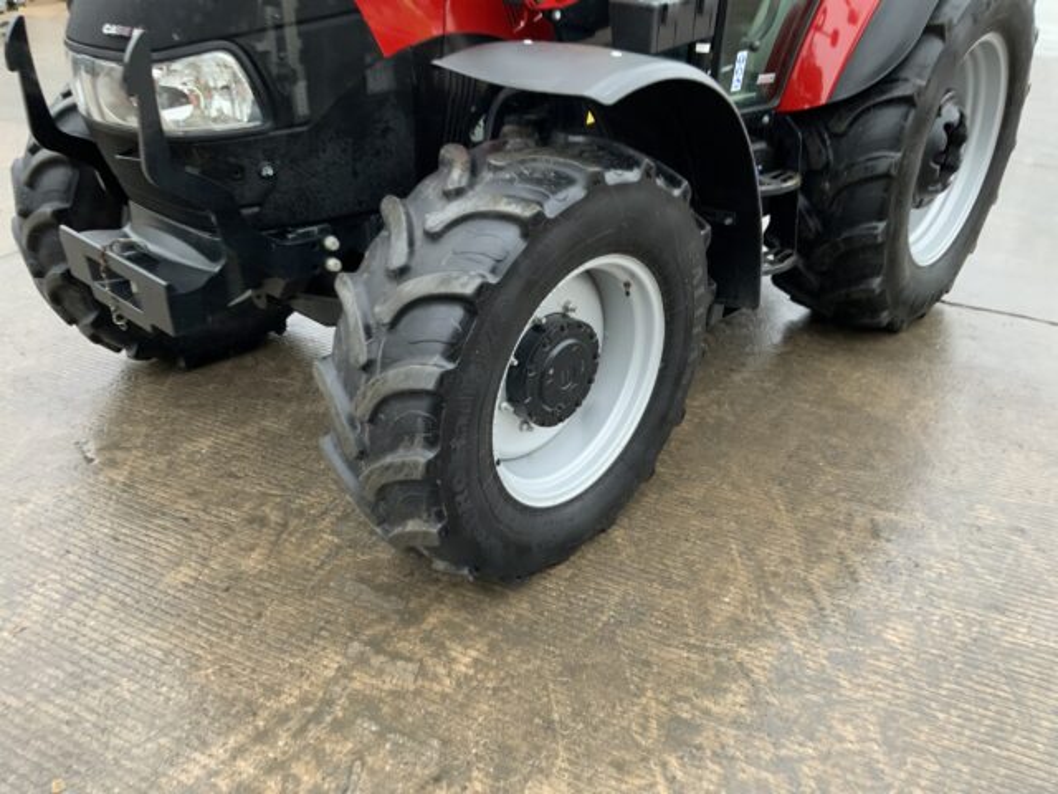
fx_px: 886
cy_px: 397
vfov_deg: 48.2
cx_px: 529
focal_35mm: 29
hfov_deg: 61.7
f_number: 1.8
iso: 64
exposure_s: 1/65
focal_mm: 3
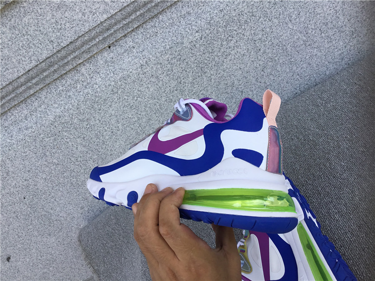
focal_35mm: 31
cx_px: 188
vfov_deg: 45.4
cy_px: 140
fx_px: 336
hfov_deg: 58.4
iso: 25
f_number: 2.4
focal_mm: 3.3
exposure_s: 1/450
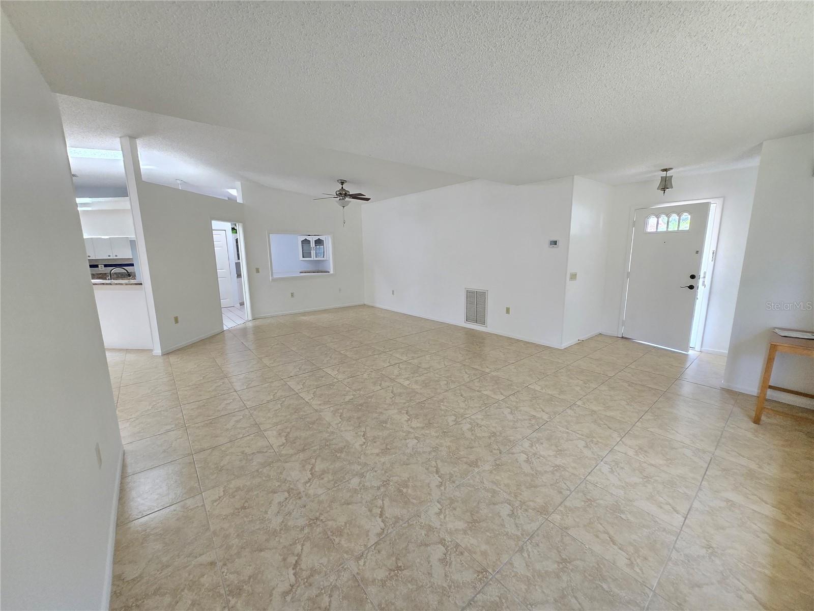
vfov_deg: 89.9
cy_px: 306
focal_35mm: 13
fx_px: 306
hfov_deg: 106.2
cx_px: 407
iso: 200
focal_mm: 1.7
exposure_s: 1/60
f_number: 2.2
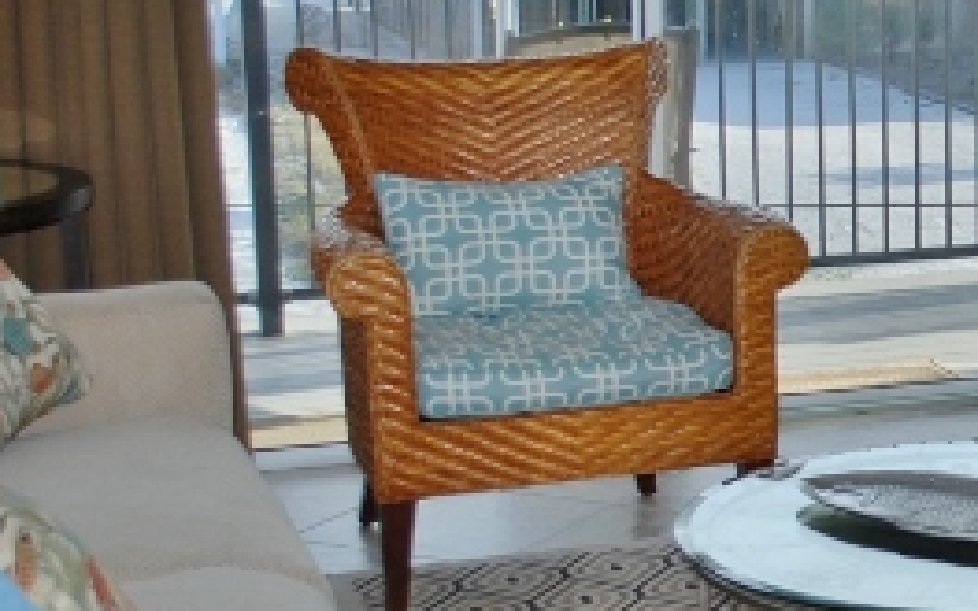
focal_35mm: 102
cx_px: 1234
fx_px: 2719
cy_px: 324
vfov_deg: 12.8
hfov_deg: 19.0
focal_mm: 22
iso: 100
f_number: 4
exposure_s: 1/125
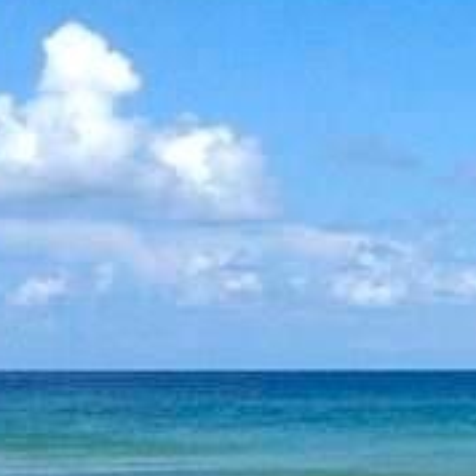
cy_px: 476
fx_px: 2614
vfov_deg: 10.3
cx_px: 989
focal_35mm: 168
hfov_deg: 9.6
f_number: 2.4
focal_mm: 4.13
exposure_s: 1/3195
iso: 50
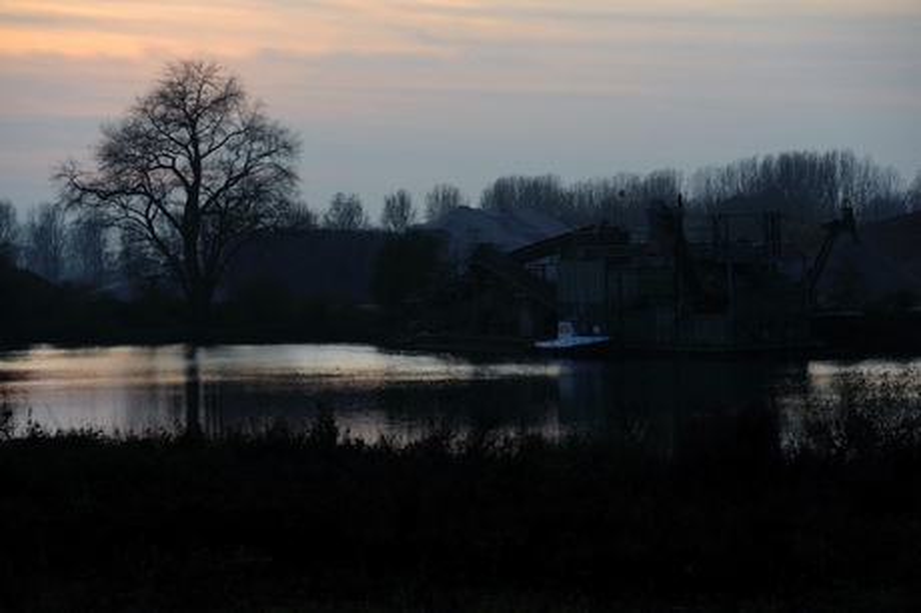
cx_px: 460
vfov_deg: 10.5
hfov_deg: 15.8
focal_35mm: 130
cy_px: 306
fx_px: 3323
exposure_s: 1/400
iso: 800
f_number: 5.6
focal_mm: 130
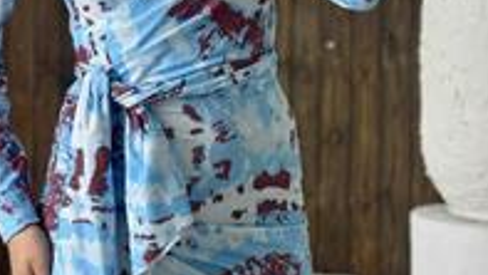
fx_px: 1372
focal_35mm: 106
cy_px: -35
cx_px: 166
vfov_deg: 11.3
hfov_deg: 20.1
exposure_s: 1/258
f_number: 1.78
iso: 80
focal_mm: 6.86
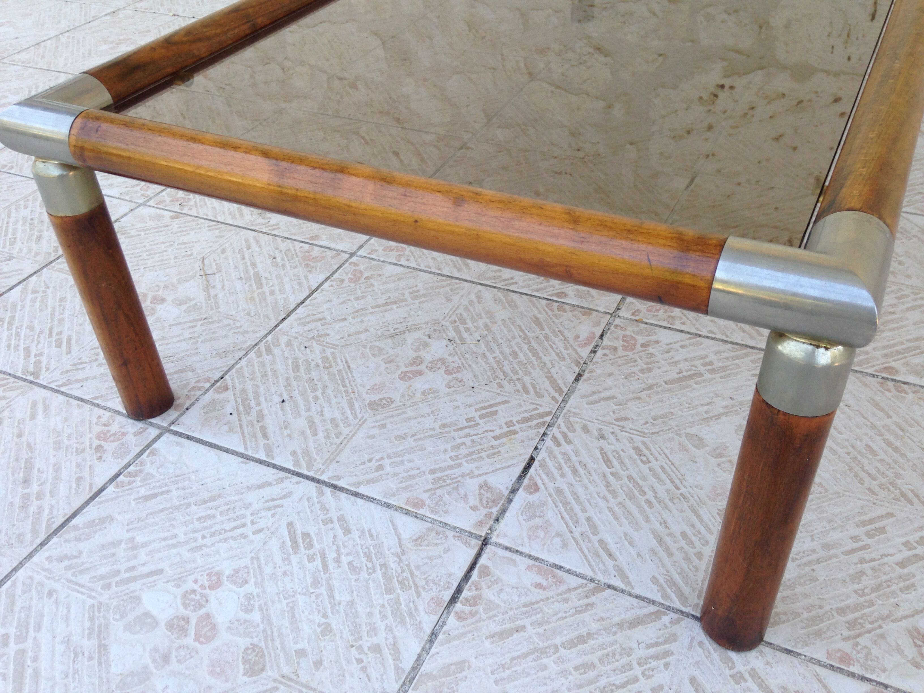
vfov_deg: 42.9
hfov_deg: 55.4
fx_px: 881
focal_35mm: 33
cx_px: 462
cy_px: 346
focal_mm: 4.12
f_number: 2.4
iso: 64
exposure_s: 1/120
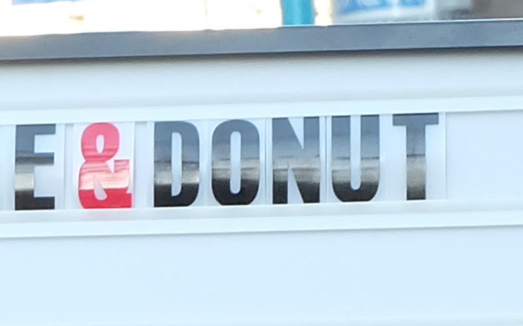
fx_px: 6812
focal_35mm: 478
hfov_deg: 4.3
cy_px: 995
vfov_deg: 2.7
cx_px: -836
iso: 1600
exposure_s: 1/80
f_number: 9
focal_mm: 50
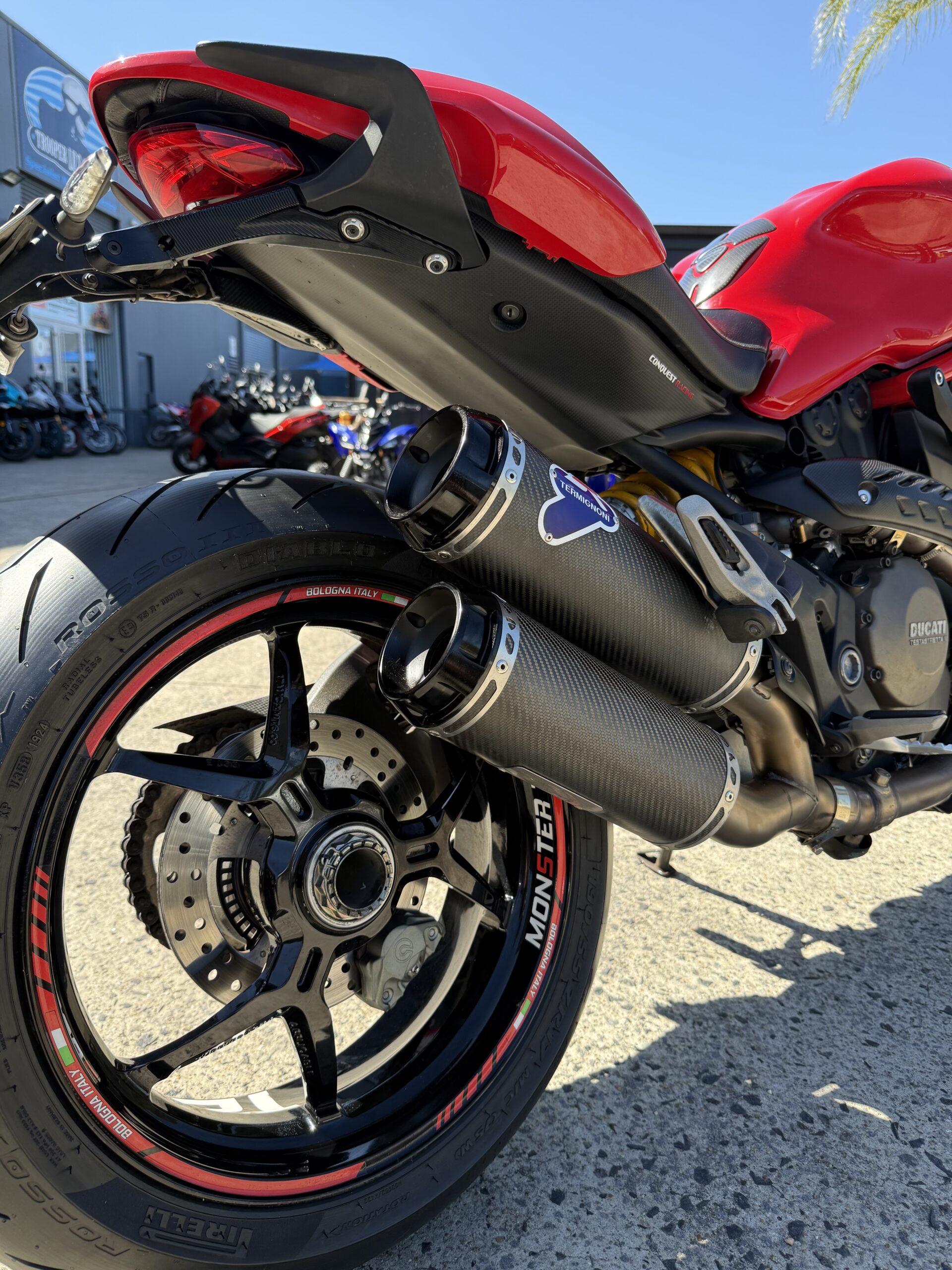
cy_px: 635
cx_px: 476
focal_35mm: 24
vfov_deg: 71.6
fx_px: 880
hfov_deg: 56.8
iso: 100
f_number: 1.78
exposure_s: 1/1156
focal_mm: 6.76
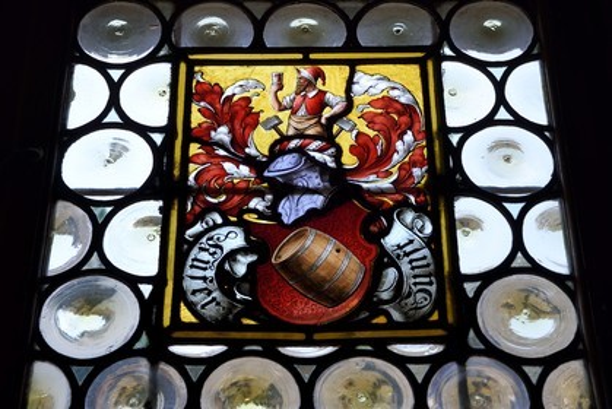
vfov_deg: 19.5
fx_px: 1191
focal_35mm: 70
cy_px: 204
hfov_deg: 28.8
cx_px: 306
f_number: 11
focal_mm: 70
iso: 200
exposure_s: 1/100
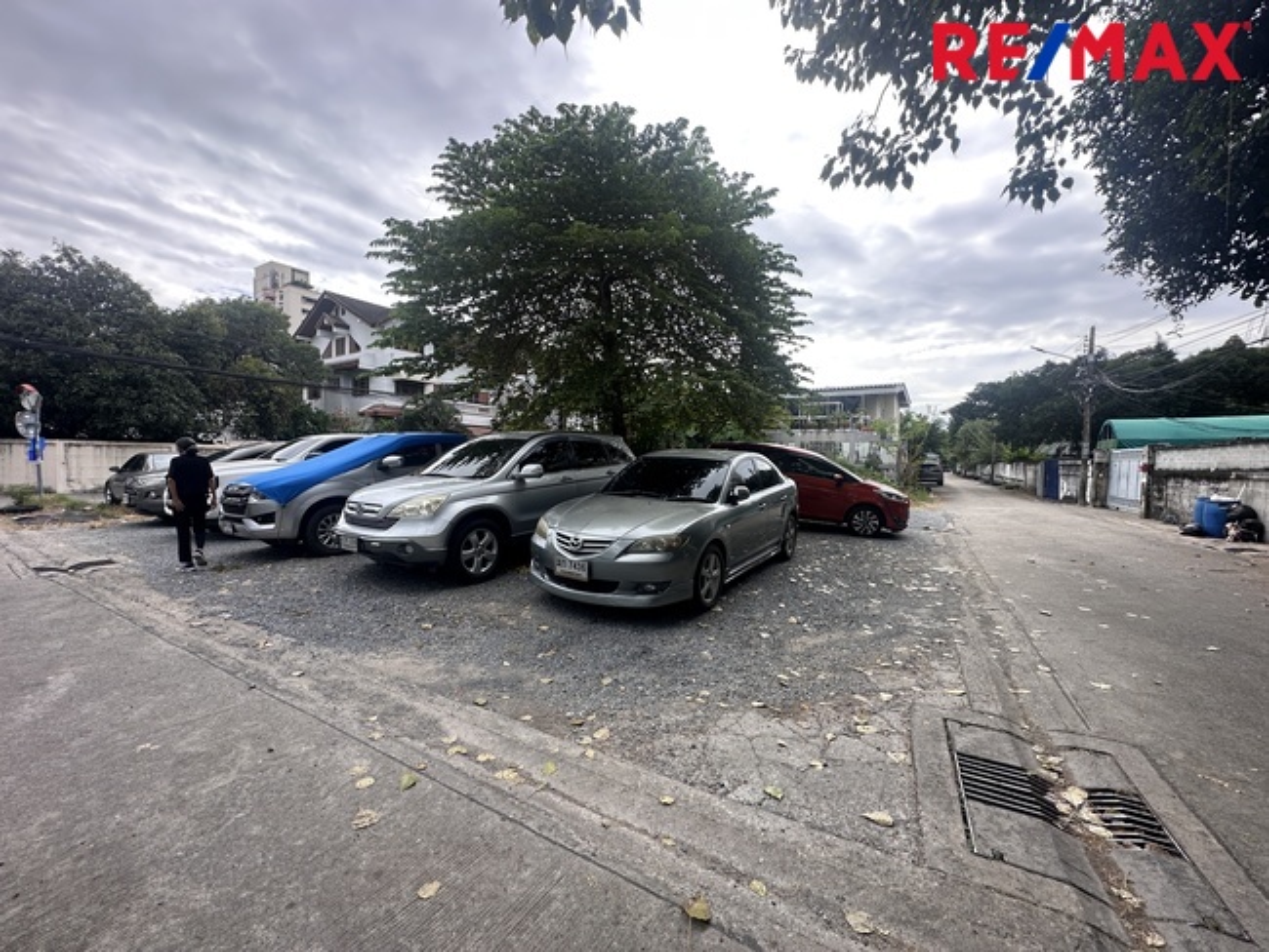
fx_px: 513
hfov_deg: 102.0
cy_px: 476
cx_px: 634
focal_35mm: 14
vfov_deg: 85.7
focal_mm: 2.22
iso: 40
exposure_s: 1/473
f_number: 2.2
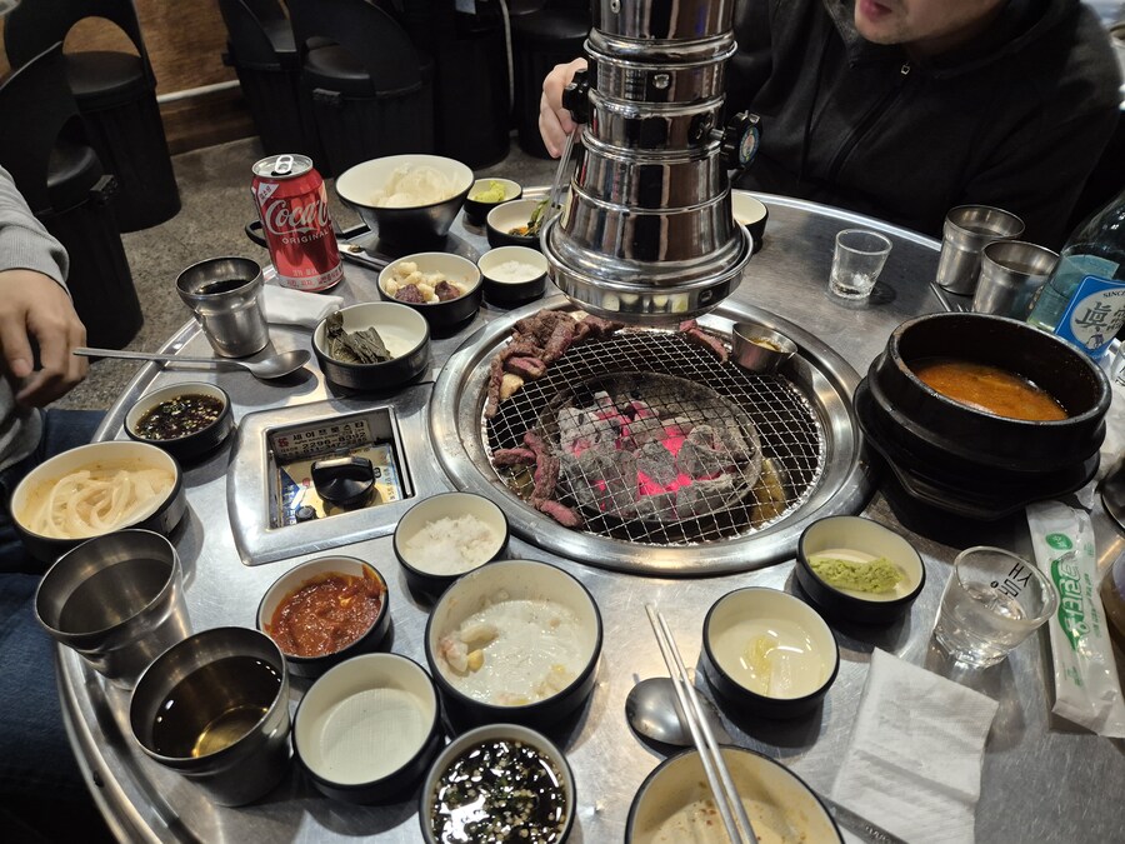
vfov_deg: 58.9
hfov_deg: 73.9
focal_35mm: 23
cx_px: 562
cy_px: 422
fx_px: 747
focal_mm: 5.4
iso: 640
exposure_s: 1/120
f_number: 1.8
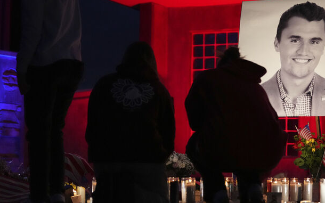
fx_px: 965
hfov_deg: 19.1
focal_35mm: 109
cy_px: 79
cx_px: 212
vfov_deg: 12.0
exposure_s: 1/1600
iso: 6400
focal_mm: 70
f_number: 2.8
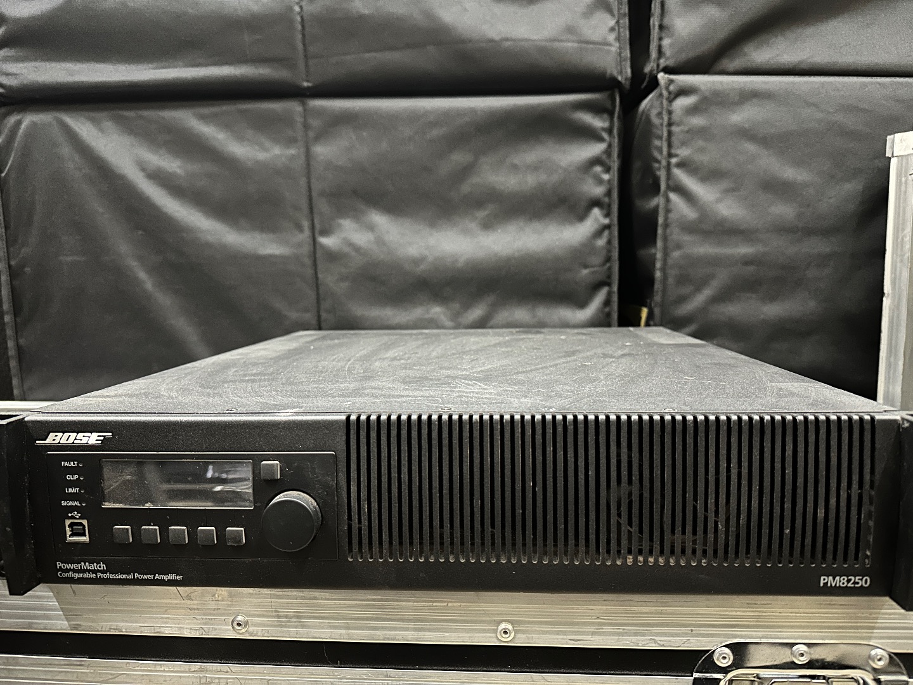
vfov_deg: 56.8
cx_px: 456
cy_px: 342
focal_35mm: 24
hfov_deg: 71.6
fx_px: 633
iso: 1250
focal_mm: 6.86
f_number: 1.78
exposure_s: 1/17
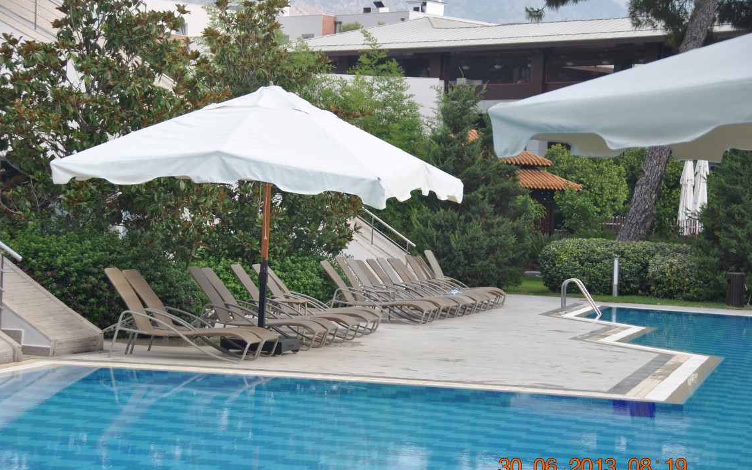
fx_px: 1906
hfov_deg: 22.3
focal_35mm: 93
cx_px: 379
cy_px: 250
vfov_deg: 14.1
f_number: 5.6
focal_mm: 60
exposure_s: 1/500
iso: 180
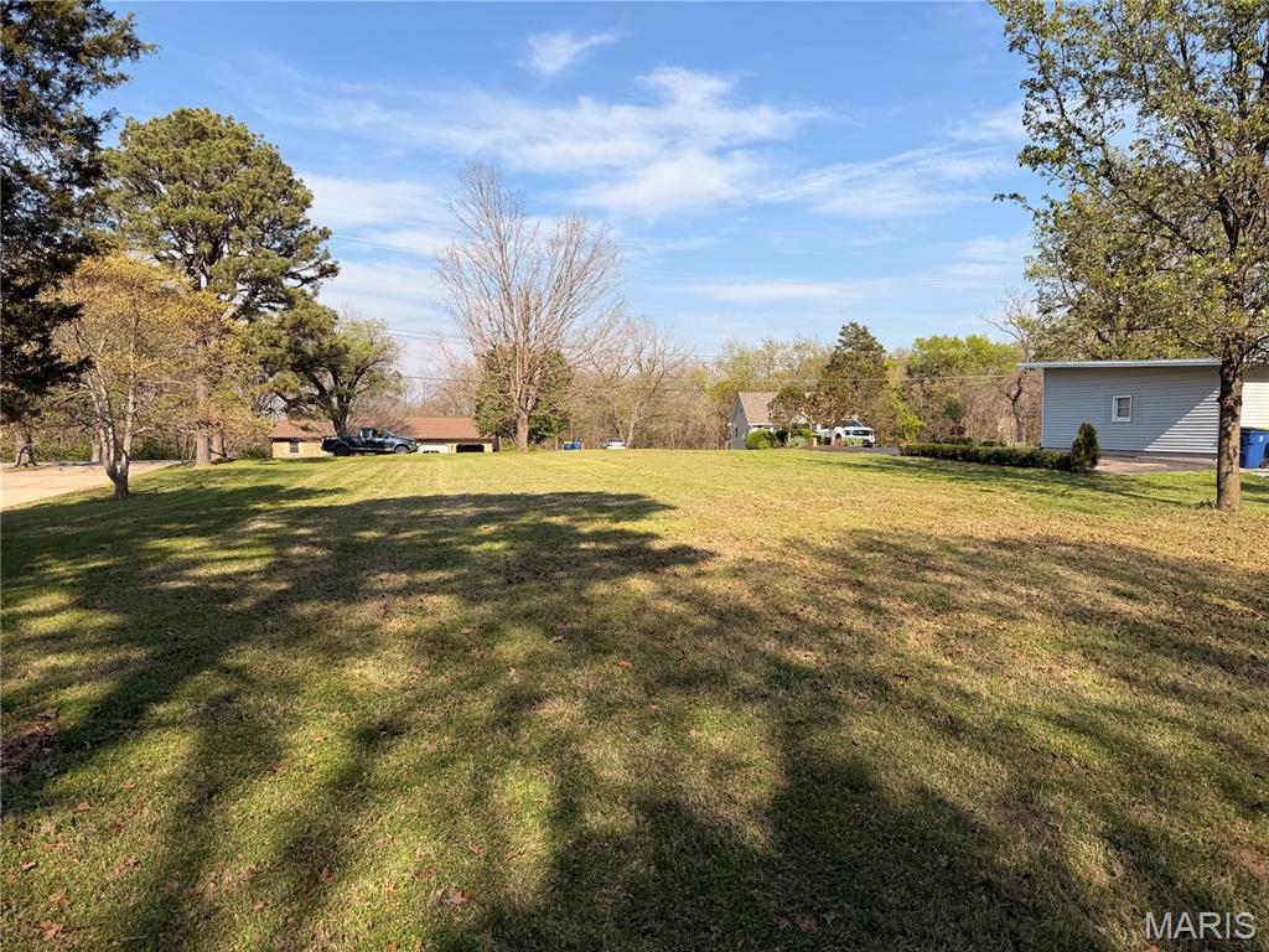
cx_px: 634
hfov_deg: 71.6
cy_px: 476
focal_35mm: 24
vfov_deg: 56.8
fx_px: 880
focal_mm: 6.76
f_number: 1.78
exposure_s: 1/4167
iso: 80
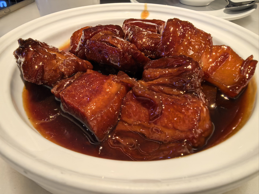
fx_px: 202
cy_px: 97
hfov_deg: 65.3
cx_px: 130
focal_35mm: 27
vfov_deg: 51.4
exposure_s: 1/143
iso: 250
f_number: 2.2
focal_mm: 1.95
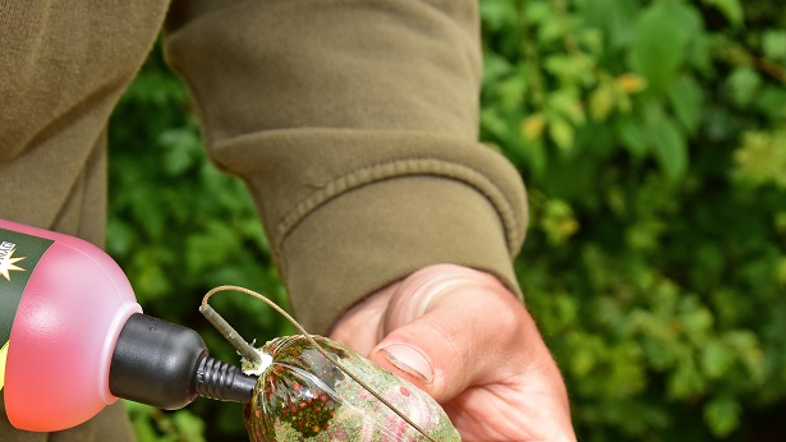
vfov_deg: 12.4
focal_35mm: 97
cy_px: 399
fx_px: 2022
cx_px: 247
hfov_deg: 21.9
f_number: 7.1
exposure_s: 1/200
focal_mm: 38
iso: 400
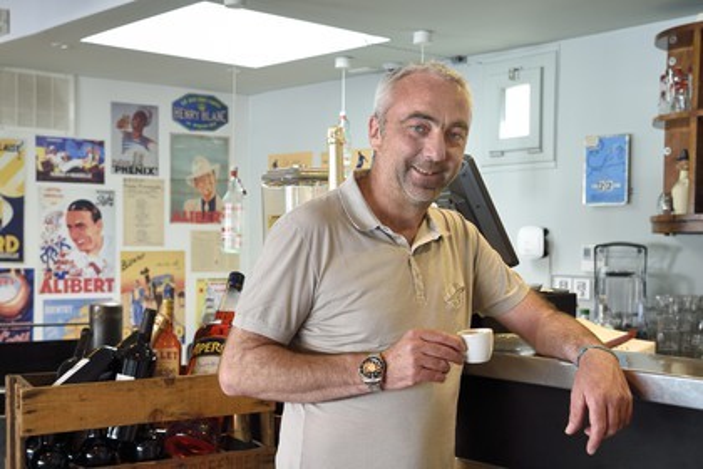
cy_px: 234
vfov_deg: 30.5
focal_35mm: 44
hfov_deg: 44.5
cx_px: 352
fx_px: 859
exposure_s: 1/25
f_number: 7.1
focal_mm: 44
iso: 800
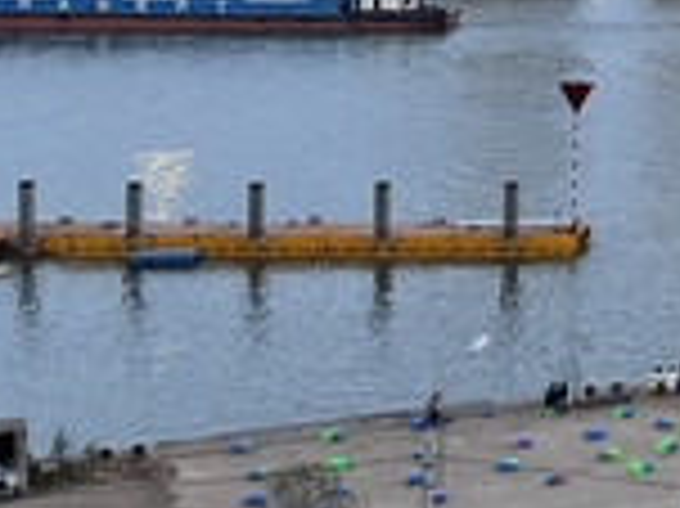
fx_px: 2061
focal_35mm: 105
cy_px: -52
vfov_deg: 13.8
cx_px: 1103
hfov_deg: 16.6
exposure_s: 1/121
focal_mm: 6.76
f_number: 1.78
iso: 160
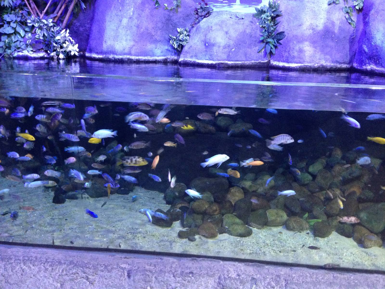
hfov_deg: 55.4
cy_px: 144
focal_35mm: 33
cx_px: 192
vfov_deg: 42.9
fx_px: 367
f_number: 2.4
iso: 500
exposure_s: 1/15
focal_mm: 4.12
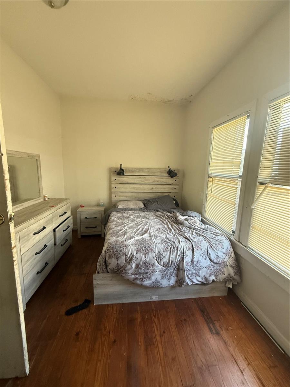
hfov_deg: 85.7
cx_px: 145
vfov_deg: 102.1
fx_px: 156
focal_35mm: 14
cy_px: 194
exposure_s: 1/75
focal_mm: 2.22
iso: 320
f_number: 2.2
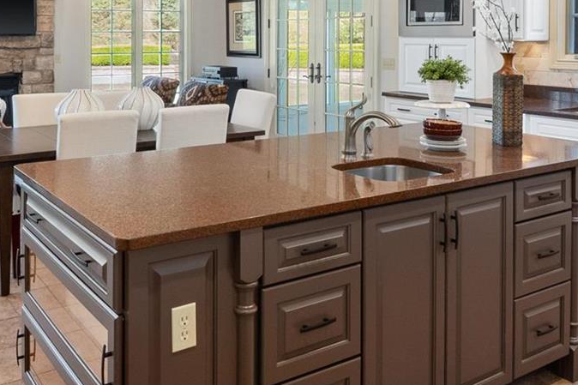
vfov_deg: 33.3
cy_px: 44
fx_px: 610
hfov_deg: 50.3
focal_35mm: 38
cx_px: 222
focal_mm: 8
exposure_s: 1/2.5
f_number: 8
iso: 400
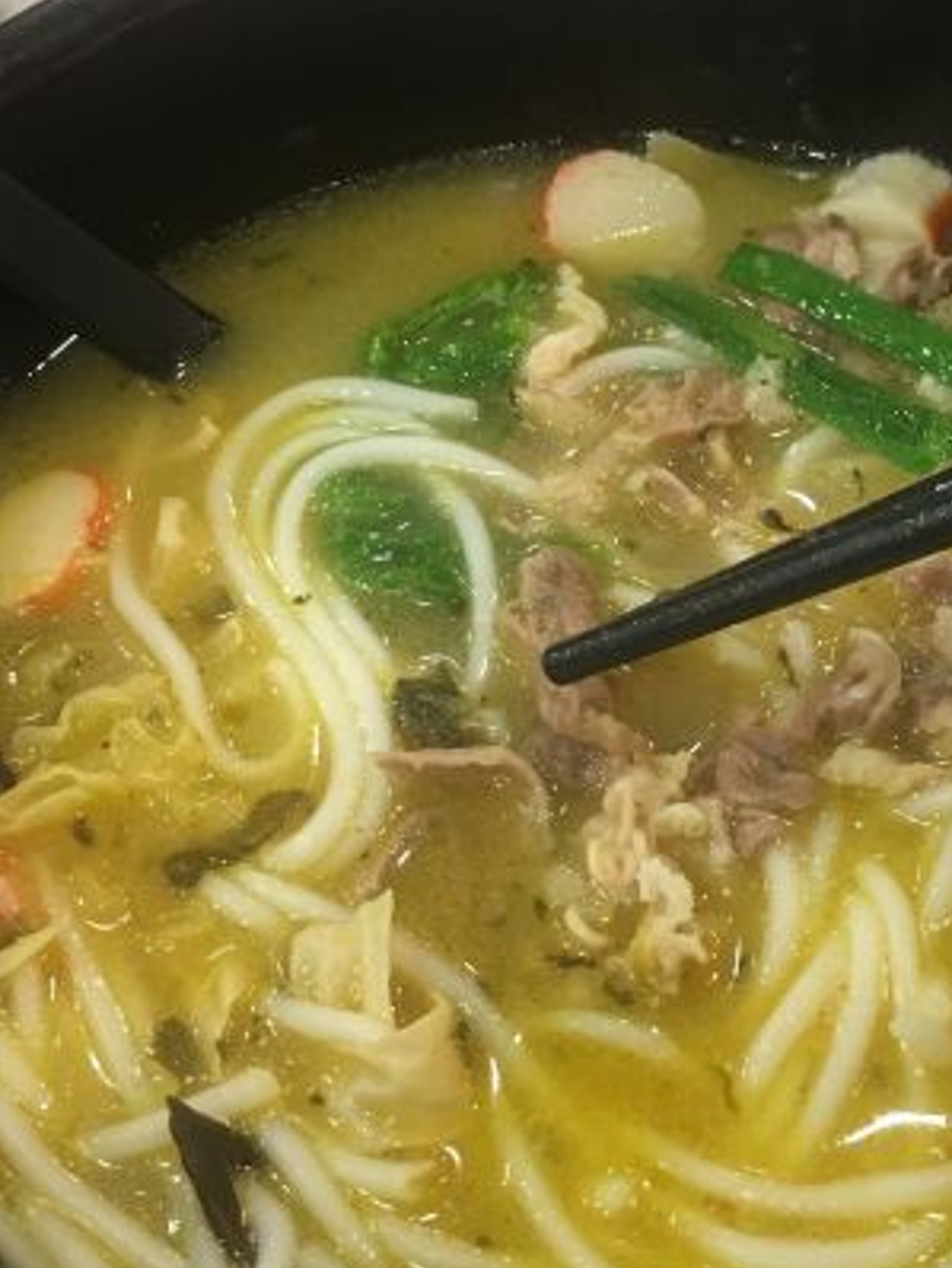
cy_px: 644
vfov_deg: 37.5
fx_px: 1868
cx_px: 629
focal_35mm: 51
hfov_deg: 28.4
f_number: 2.2
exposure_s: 1/33
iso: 200
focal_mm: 4.15
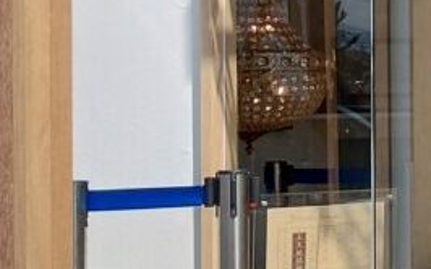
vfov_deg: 9.1
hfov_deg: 12.3
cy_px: 68
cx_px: 959
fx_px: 1679
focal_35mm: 143
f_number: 1.8
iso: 100
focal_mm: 4.27
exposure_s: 1/536
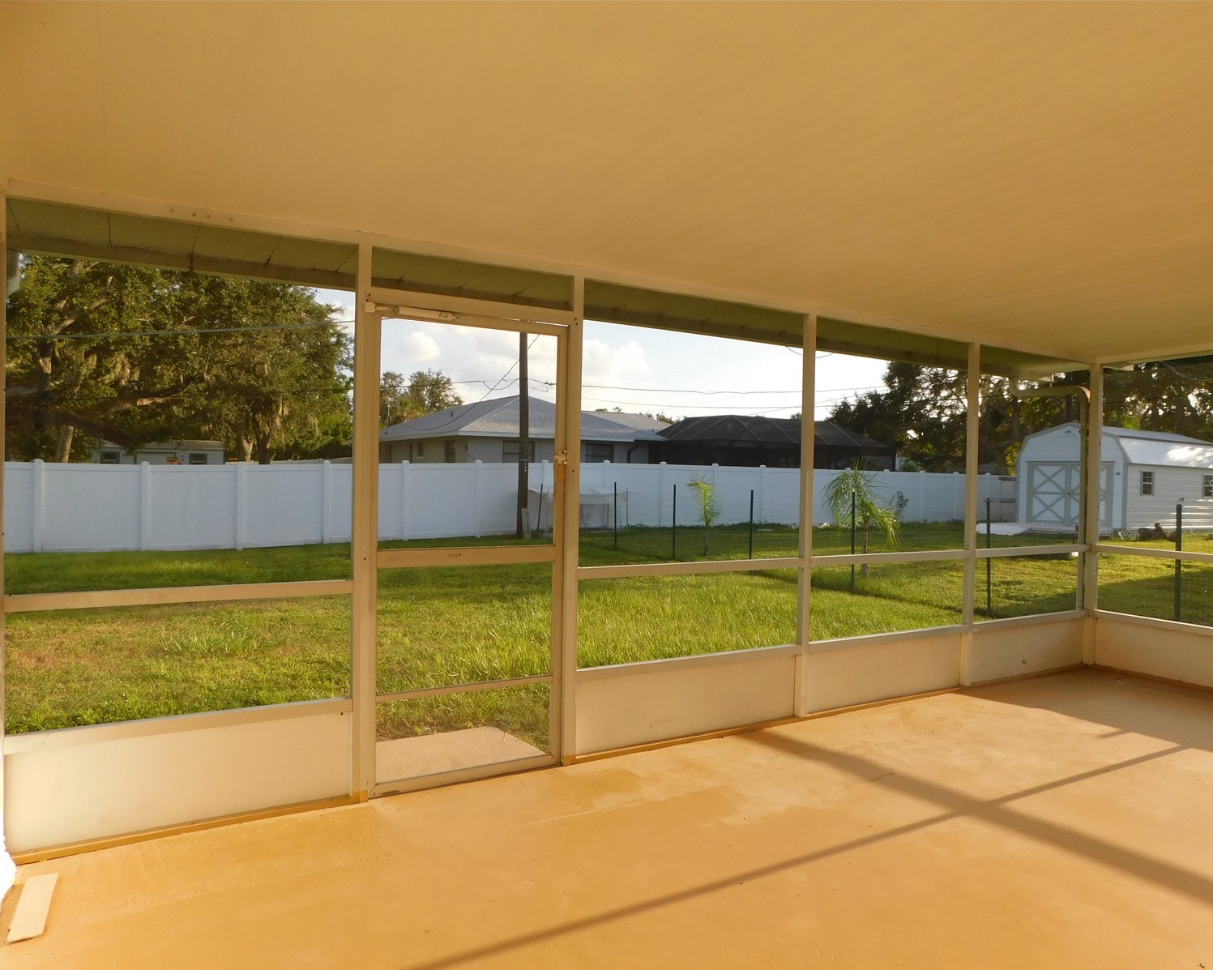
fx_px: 861
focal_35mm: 24
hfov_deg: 70.3
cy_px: 485
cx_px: 637
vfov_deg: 58.8
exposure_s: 1/500
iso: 125
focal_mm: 4
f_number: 3
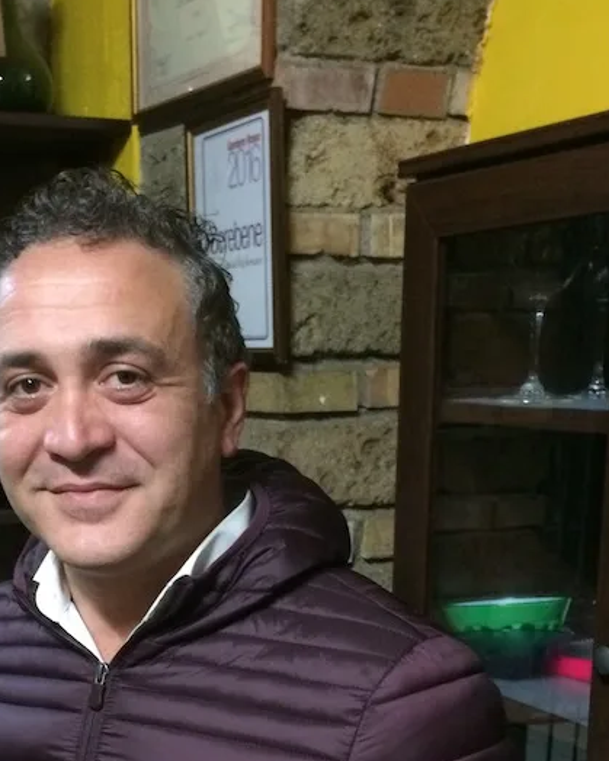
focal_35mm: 54
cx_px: 144
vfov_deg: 33.6
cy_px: 620
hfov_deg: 27.7
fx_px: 1217
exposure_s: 1/17
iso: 400
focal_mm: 4.15
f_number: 2.2
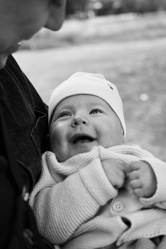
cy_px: 125
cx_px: 81
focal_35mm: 50
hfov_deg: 27.0
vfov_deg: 39.6
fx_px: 346
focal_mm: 48
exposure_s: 1/250
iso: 640
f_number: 4
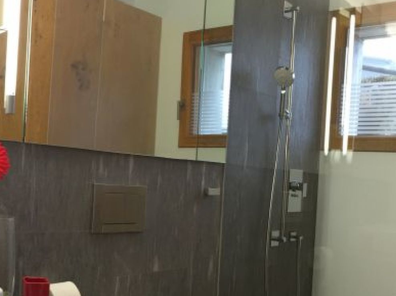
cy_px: 189
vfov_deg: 24.3
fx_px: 686
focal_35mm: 60
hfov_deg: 31.2
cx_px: 64
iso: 160
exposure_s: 1/120
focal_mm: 4.15
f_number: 2.2
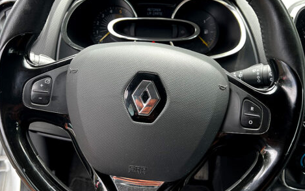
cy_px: 79
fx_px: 308
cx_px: 152
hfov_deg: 52.8
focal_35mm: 37
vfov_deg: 34.3
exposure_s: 1/183
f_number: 1.5
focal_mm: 5.7
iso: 40
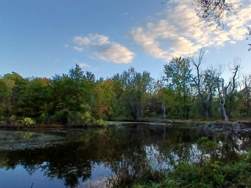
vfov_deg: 61.1
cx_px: 138
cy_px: 97
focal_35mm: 22
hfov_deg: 76.2
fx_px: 160
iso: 50
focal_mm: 1.4
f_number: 2.2
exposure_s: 1/291
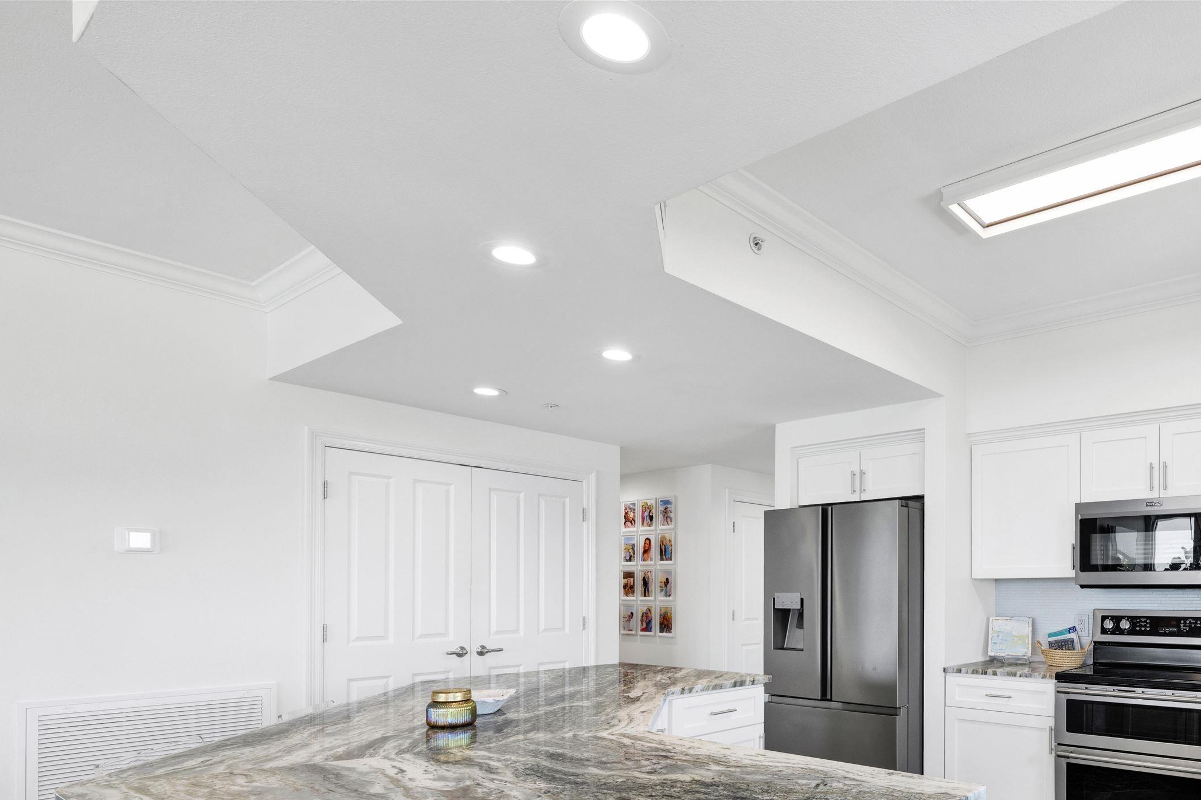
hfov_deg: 74.6
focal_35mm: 22
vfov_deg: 54.9
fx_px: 734
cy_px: 586
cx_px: 855
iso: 400
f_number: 11
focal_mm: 15
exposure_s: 1/25
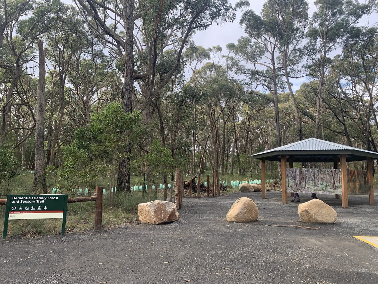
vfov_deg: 53.1
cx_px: 189
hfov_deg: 67.3
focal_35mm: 26
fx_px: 284
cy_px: 142
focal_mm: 4.25
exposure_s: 1/360
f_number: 1.8
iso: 25
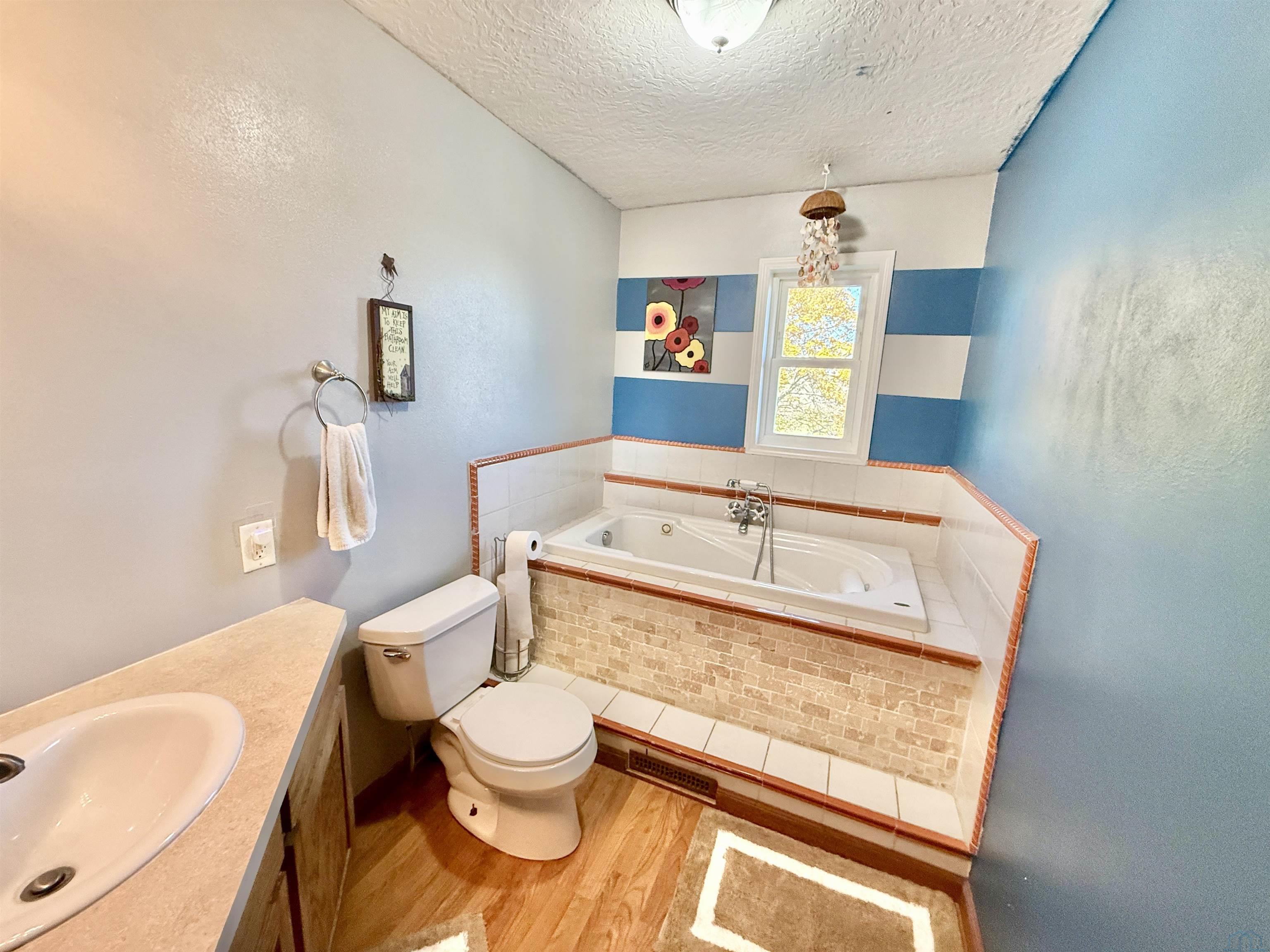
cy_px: 476
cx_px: 635
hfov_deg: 102.1
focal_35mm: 14
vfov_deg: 85.7
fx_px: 514
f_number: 2.2
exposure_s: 1/120
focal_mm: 2.22
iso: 400
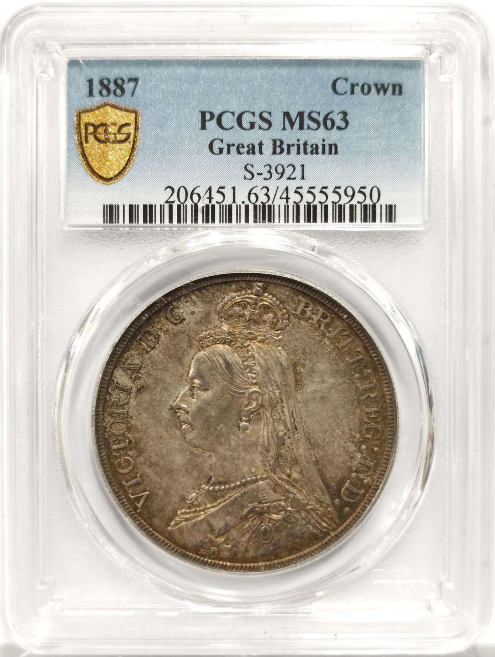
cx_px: 248
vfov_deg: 35.5
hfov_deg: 27.1
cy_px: 328
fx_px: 1026
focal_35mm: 54
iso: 200
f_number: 16
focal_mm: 5.56
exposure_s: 1/100
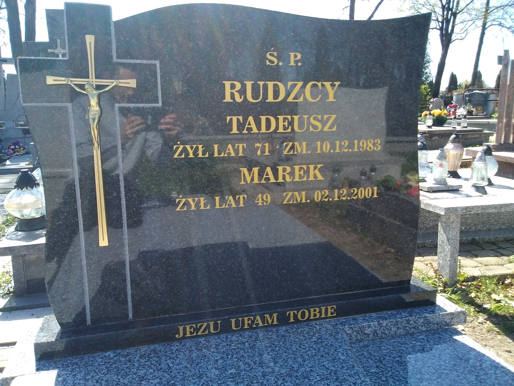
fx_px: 431
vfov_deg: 48.2
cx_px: 259
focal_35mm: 29
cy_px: 196
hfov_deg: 61.7
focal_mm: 2.39
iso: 100
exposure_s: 1/274
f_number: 2.4
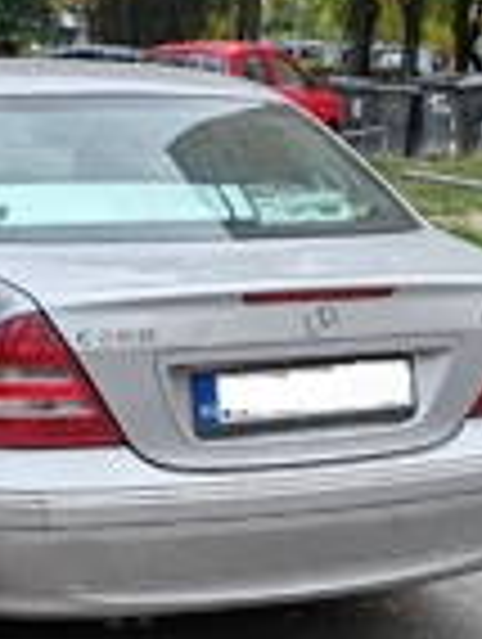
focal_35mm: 90
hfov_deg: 16.3
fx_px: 1666
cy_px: 544
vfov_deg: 21.4
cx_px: 95
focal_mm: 6.12
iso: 50
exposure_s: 1/320
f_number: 1.9
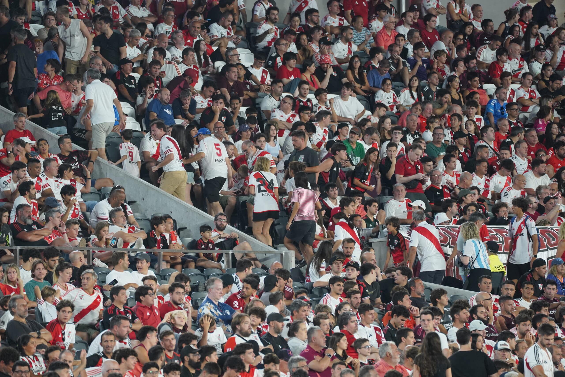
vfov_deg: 3.4
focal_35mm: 400
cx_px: 282
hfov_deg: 5.2
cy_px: 188
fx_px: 6278
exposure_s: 1/400
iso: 4000
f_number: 5.6
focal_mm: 400
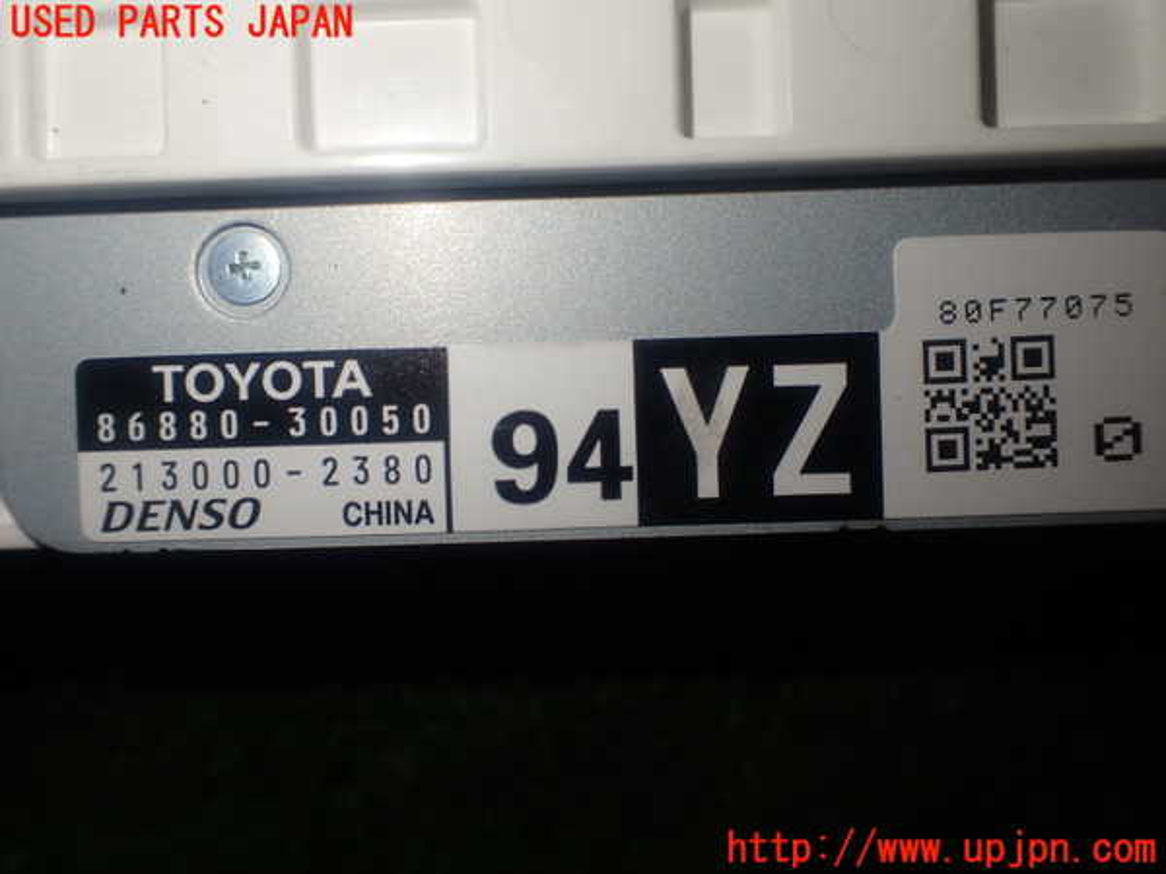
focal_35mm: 32
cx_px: 583
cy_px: 437
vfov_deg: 44.2
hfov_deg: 56.8
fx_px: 1078
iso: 100
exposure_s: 1/125
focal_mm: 5.79
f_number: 3.2
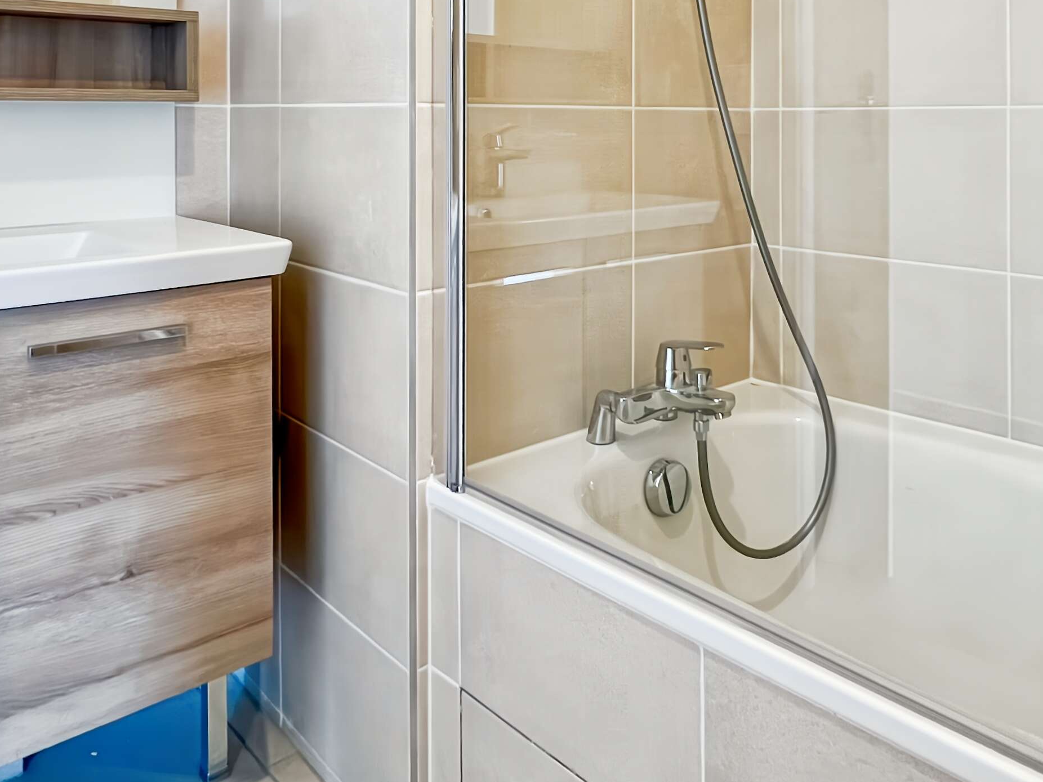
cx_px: 623
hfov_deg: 62.9
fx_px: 844
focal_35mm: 28
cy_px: 168
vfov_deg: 47.3
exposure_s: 1/50
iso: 160
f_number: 1.8
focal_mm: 1.57
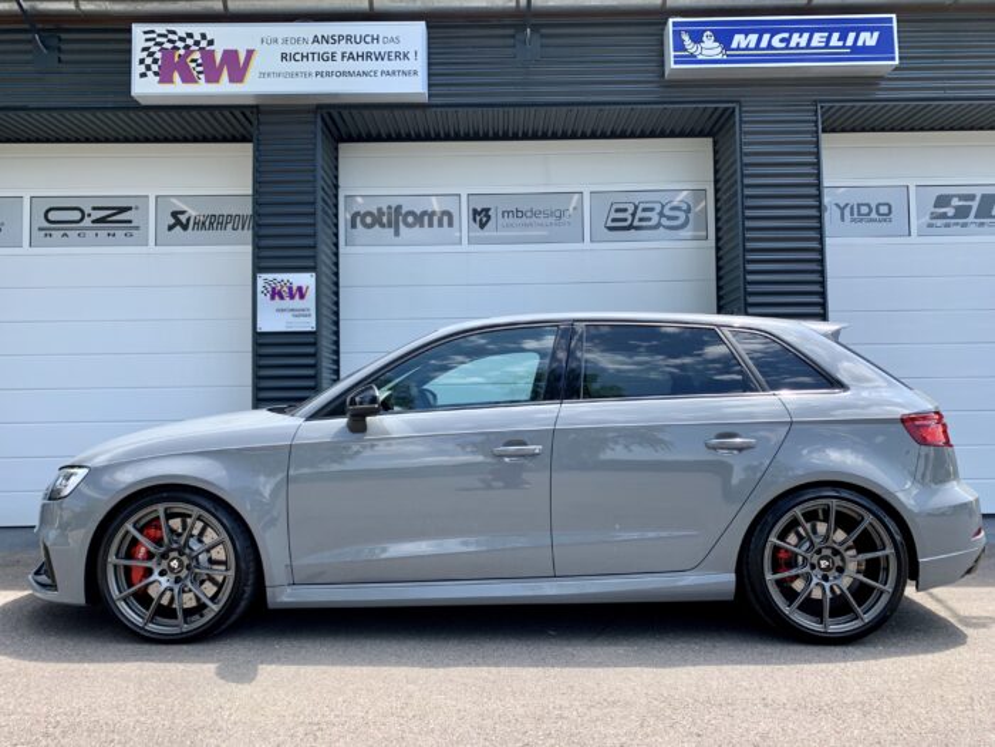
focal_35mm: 26
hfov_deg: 67.3
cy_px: 374
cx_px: 498
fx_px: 747
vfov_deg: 53.1
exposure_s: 1/573
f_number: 1.8
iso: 25
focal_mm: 4.25
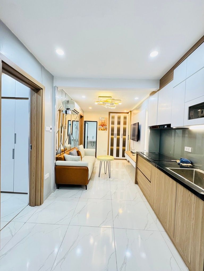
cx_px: 102
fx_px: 110
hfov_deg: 85.7
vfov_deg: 102.1
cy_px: 136
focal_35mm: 14
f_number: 2.2
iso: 160
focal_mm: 2.22
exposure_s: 1/50
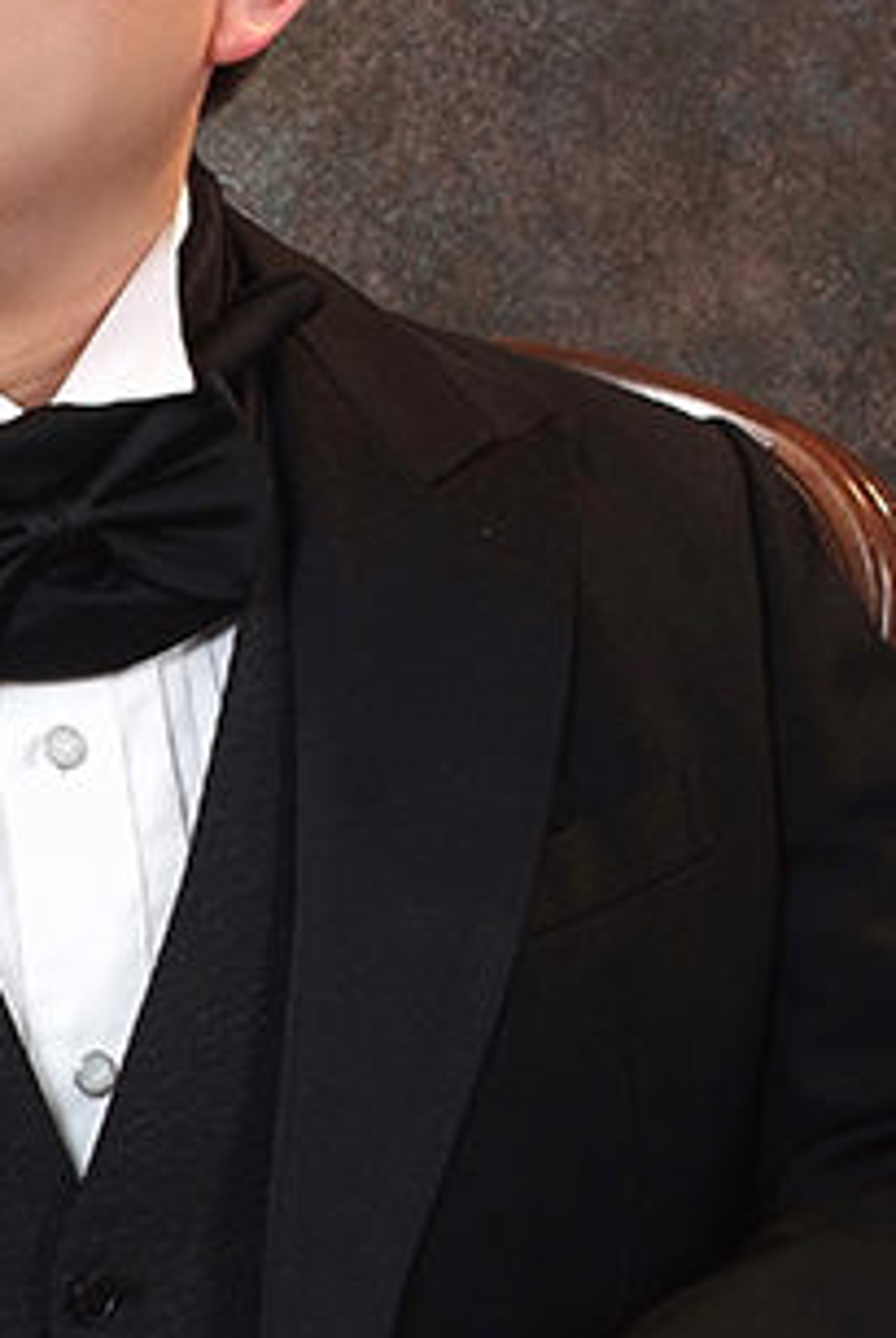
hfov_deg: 6.2
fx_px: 8185
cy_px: 934
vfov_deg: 9.3
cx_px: -135
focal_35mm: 220
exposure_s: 1/160
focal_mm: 50
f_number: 8
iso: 125
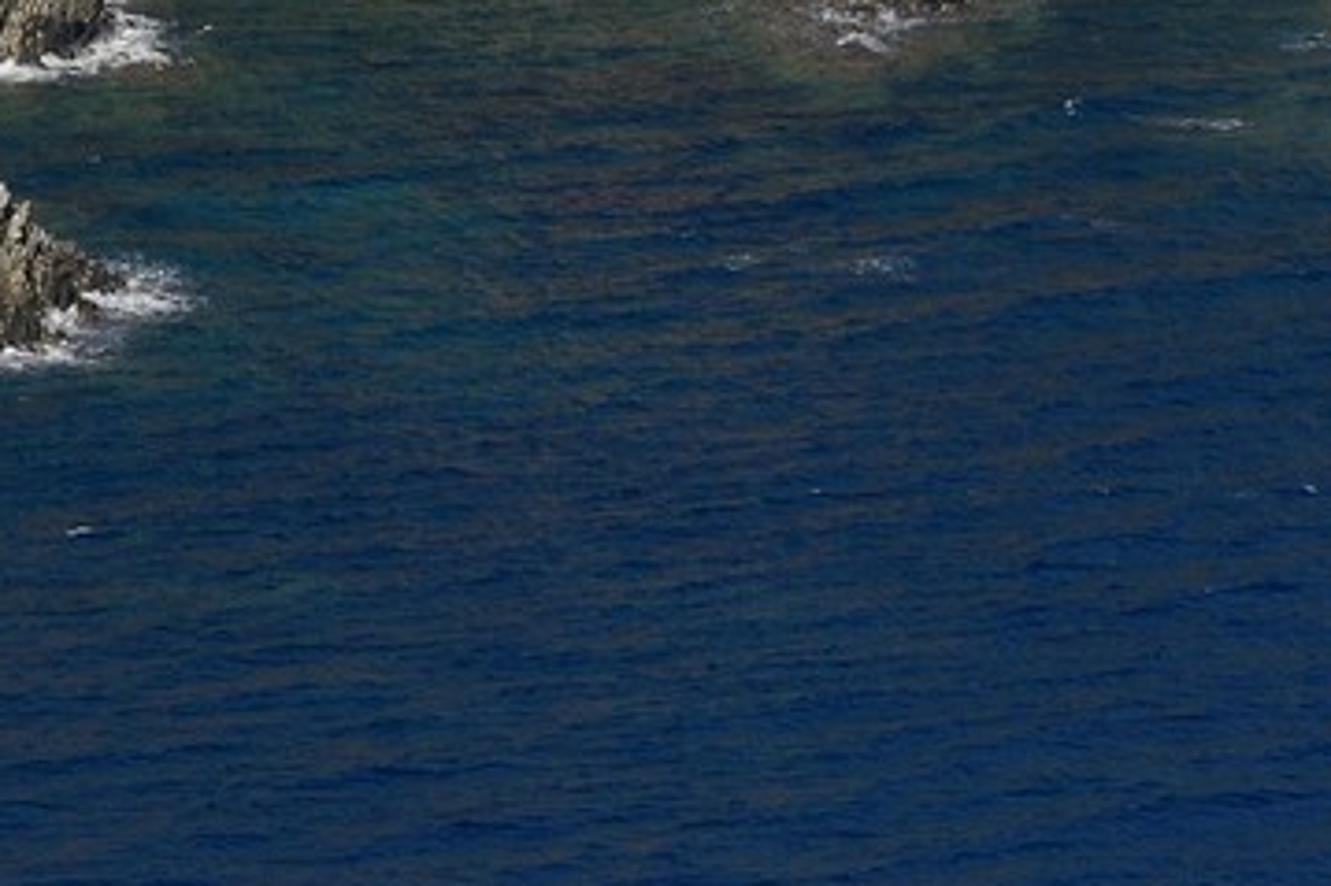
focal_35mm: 892
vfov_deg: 1.5
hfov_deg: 2.3
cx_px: -1583
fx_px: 32963
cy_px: -493
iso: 800
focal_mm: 200
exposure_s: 1/1600
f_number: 10
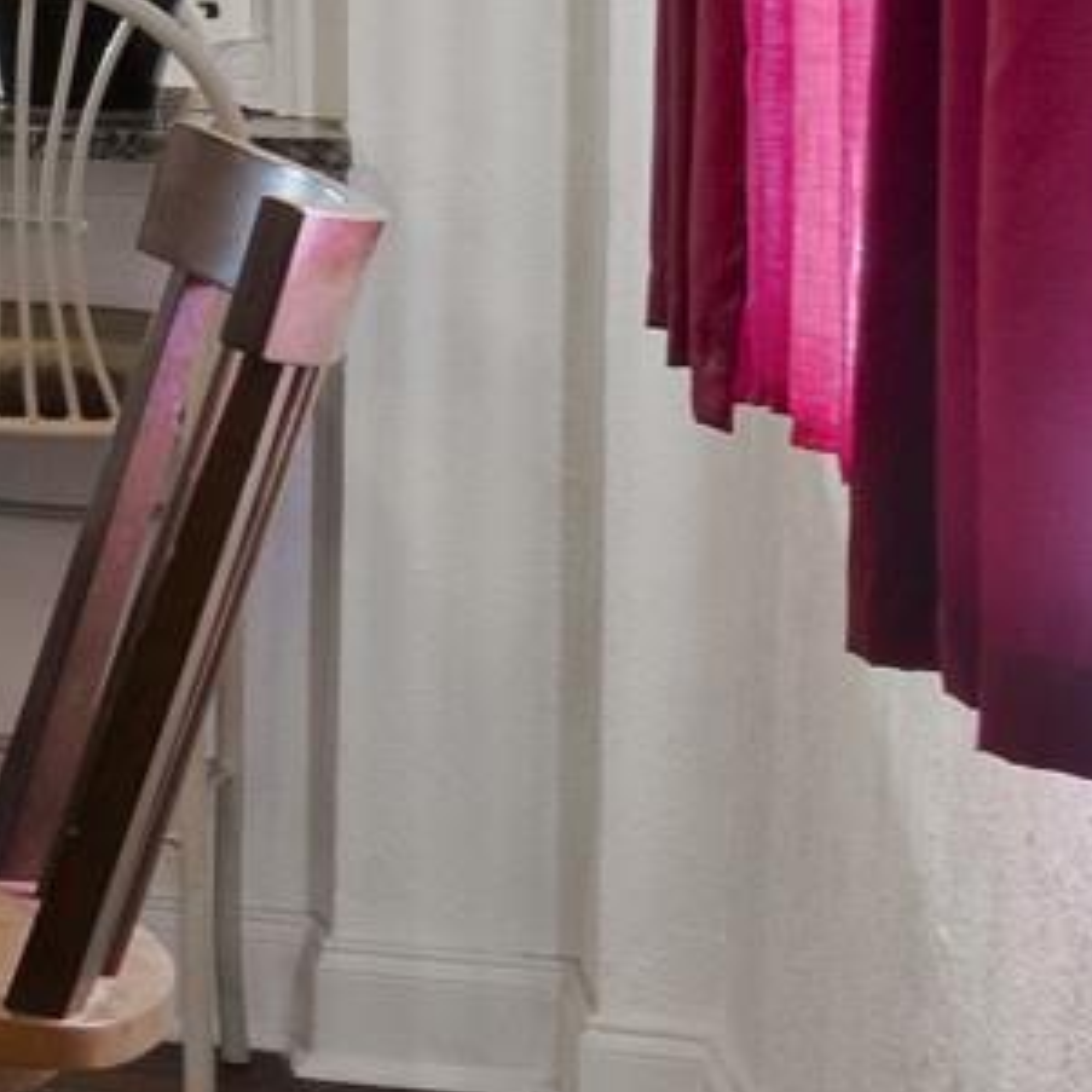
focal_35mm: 127
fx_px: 4533
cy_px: -239
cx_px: -2111
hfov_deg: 10.3
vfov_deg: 13.3
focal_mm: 12
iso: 250
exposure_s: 3.2
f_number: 9
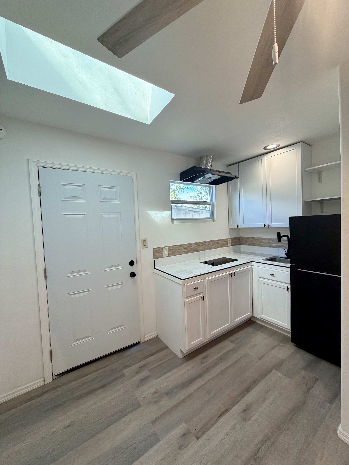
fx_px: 188
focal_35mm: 14
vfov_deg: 102.1
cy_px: 232
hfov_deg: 85.7
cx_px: 174
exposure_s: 1/120
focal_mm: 2.22
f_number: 2.2
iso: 160
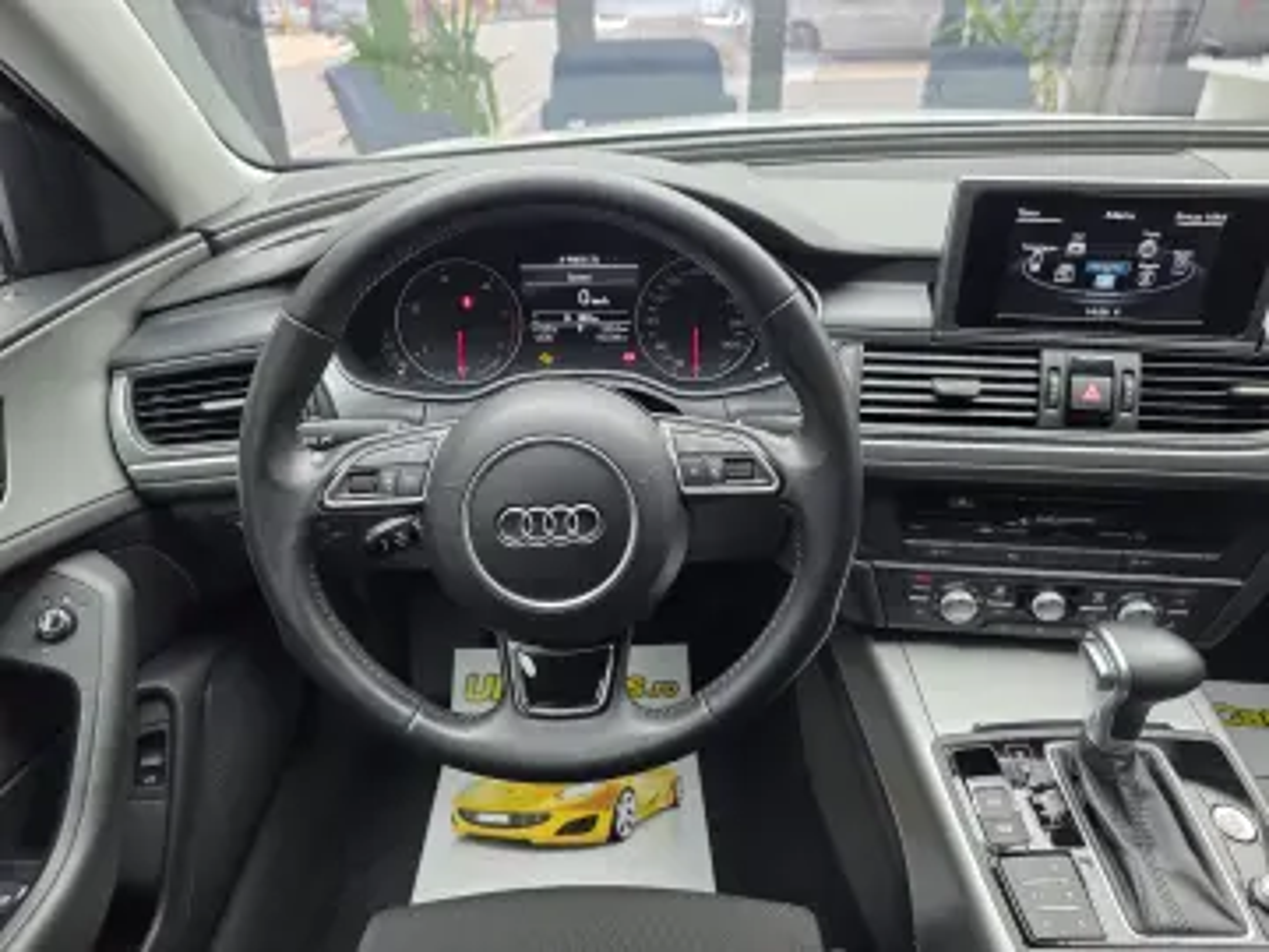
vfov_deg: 58.9
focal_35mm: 23
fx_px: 843
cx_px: 634
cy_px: 476
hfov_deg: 73.9
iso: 125
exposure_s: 1/100
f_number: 1.7
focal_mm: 6.25
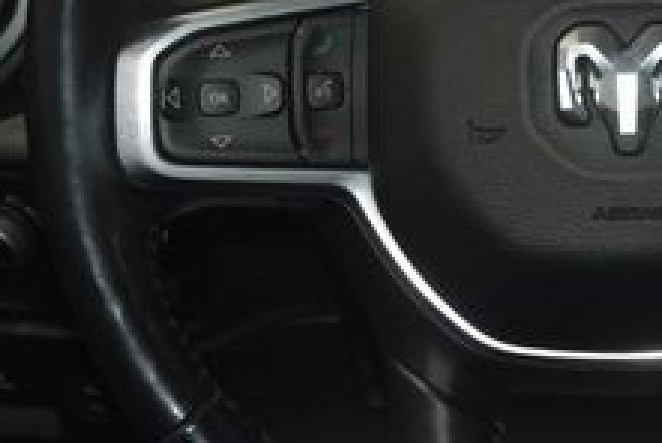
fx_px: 2476
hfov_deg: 15.0
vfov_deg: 10.2
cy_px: 79
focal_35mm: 134
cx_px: 629
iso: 1100
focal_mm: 31
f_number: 4
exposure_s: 1/20
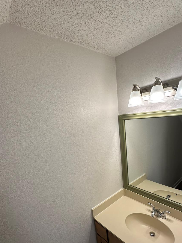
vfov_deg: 83.4
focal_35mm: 19
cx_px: 102
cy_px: 149
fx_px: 133
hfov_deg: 68.4
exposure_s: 1/120
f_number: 2.2
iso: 64
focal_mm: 2.22
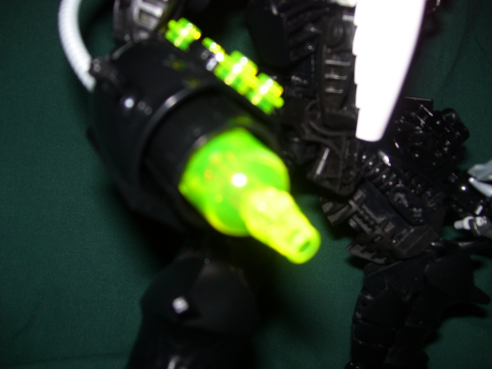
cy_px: 184
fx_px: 512
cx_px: 246
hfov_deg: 51.4
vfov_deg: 39.7
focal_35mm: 36
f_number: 2.7
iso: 80
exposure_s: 1/60
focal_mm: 6
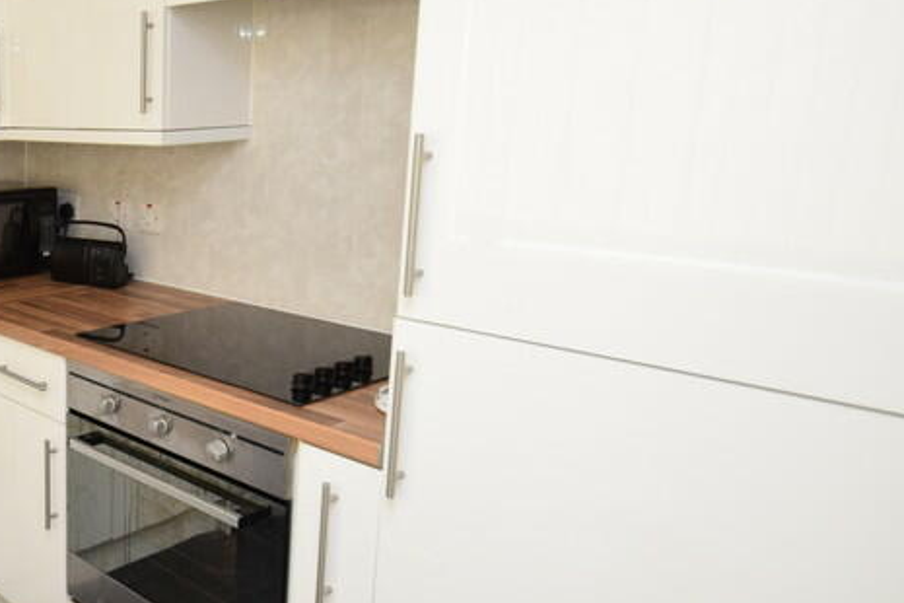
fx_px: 829
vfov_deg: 39.9
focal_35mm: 33
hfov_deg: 47.6
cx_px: 4
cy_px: 262
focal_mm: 10
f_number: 5
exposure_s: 1/100
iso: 800
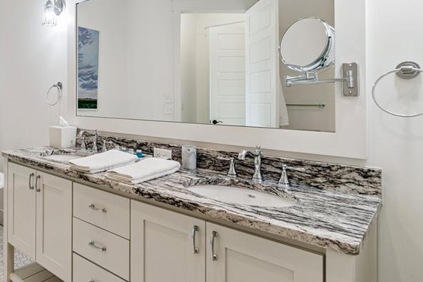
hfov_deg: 62.9
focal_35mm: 26
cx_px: 79
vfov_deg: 49.0
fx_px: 305
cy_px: 103
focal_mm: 10
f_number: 6.3
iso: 200
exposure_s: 1/40
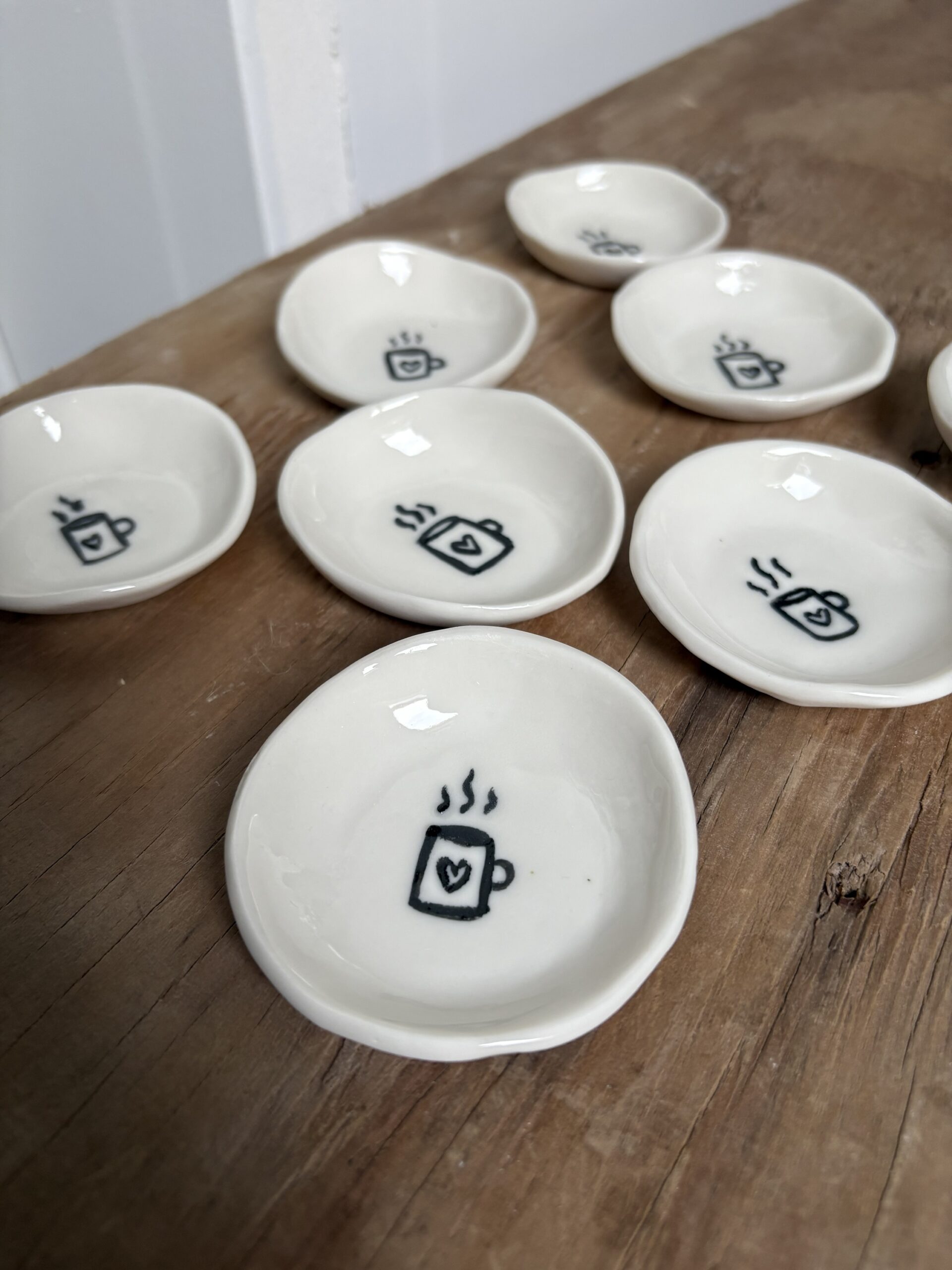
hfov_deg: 53.1
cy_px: 635
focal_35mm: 26
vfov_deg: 67.3
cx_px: 476
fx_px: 953
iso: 100
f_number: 1.6
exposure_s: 1/100
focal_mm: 5.96
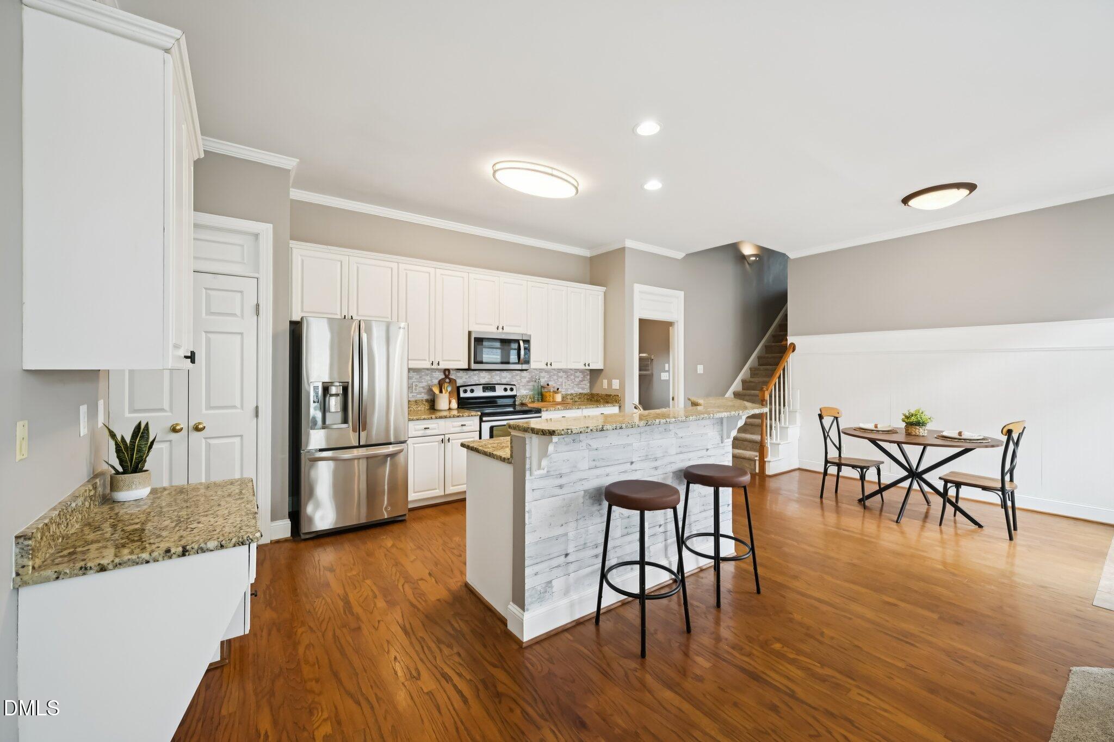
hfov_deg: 104.3
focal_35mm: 14
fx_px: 433
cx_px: 557
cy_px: 371
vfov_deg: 81.2
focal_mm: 14
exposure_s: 1/15
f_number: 8
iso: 400
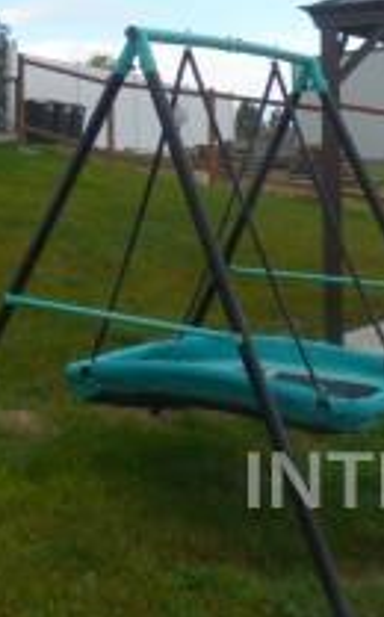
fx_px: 1092
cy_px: 80
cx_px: -18
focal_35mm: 65
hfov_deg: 19.3
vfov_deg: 30.4
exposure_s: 1/800
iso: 100
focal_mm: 3.58
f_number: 2.8
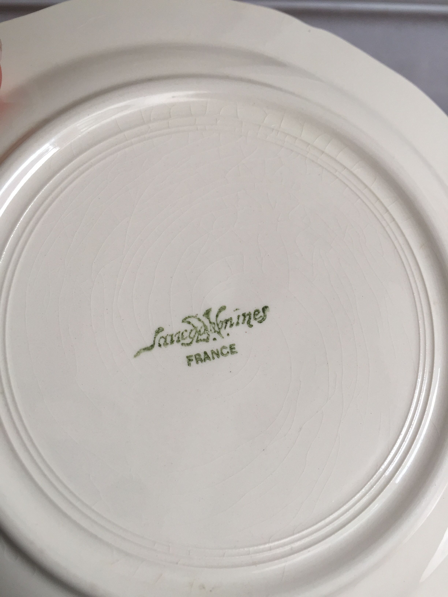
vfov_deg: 61.7
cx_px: 224
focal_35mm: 29
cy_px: 298
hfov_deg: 48.2
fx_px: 500
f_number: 2.2
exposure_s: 1/100
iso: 50
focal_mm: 4.15
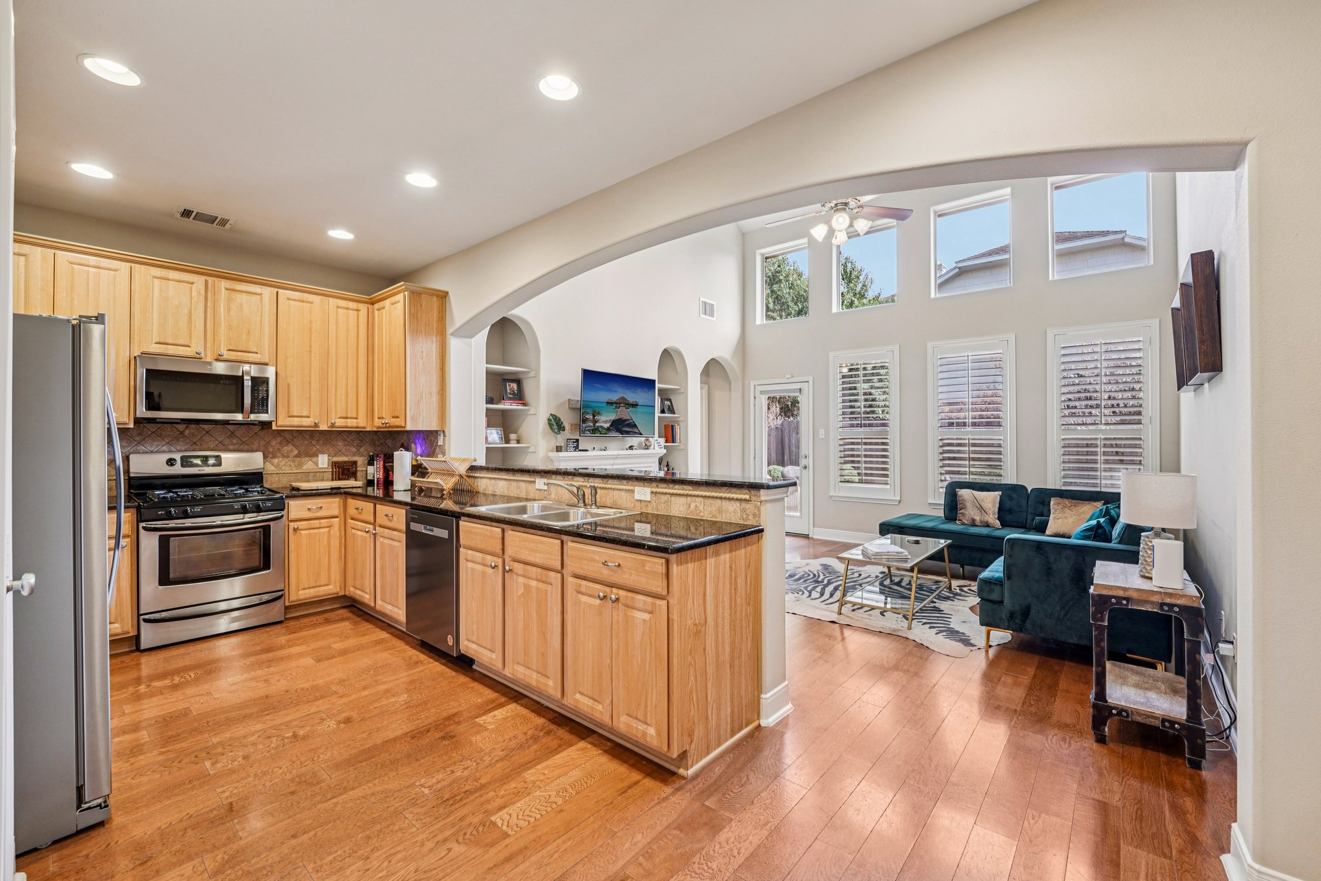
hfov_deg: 104.3
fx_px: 514
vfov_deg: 81.2
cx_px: 660
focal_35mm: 14
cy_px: 440
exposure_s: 1/10
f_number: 8
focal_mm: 14
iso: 400
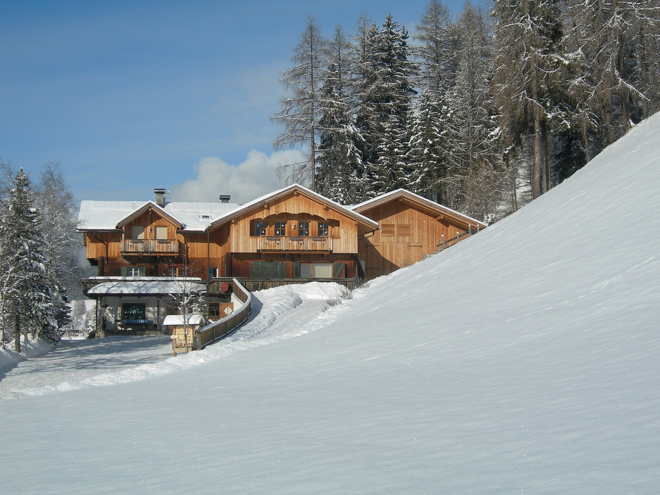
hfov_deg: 37.5
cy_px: 248
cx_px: 330
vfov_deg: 28.6
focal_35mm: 51
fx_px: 972
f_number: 5.4
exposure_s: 1/828
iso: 50
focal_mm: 10.6
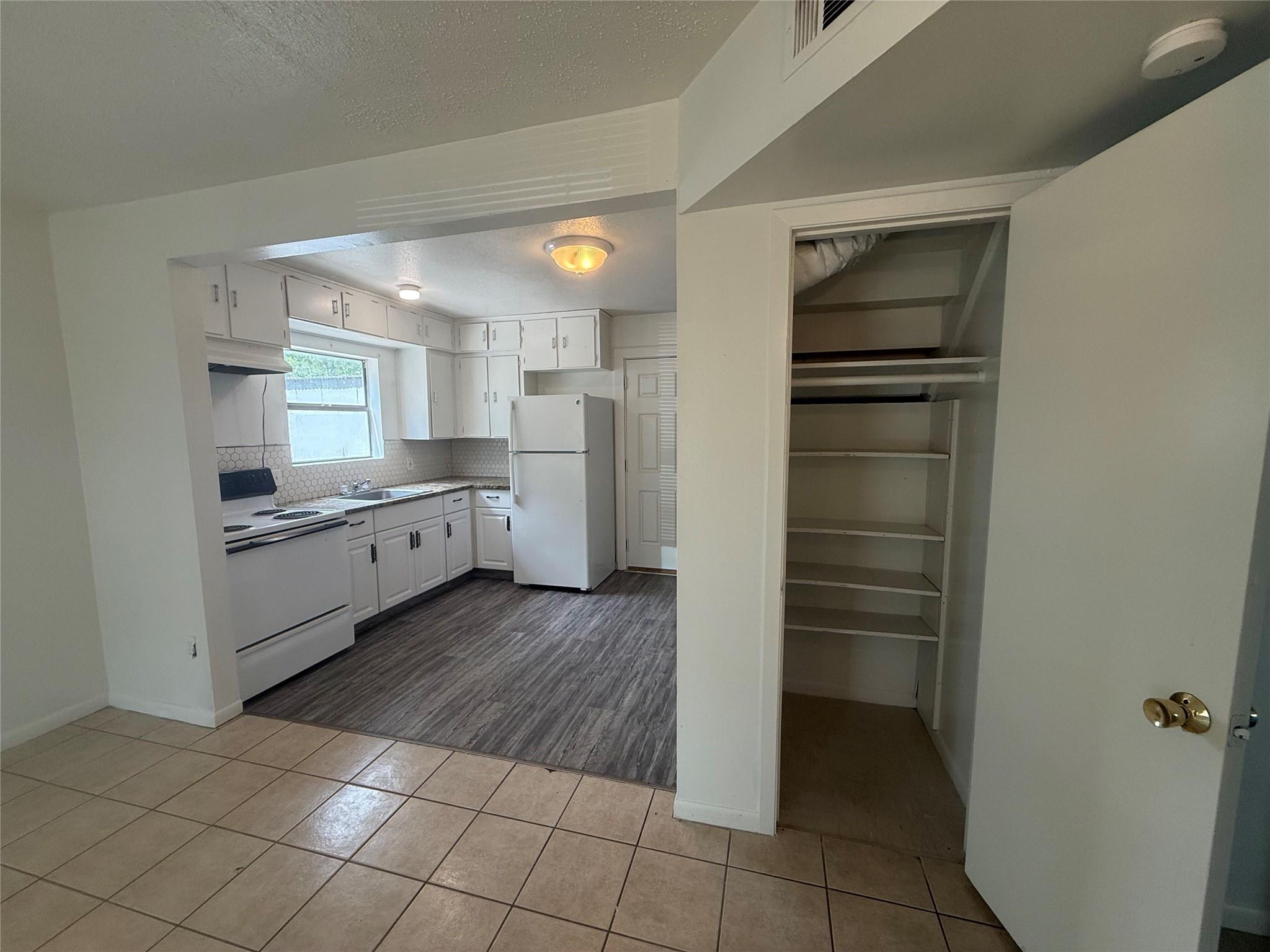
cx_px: 635
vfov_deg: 85.7
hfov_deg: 102.1
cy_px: 476
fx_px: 514
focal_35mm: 14
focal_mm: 2.22
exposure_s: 1/120
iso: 125
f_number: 2.2
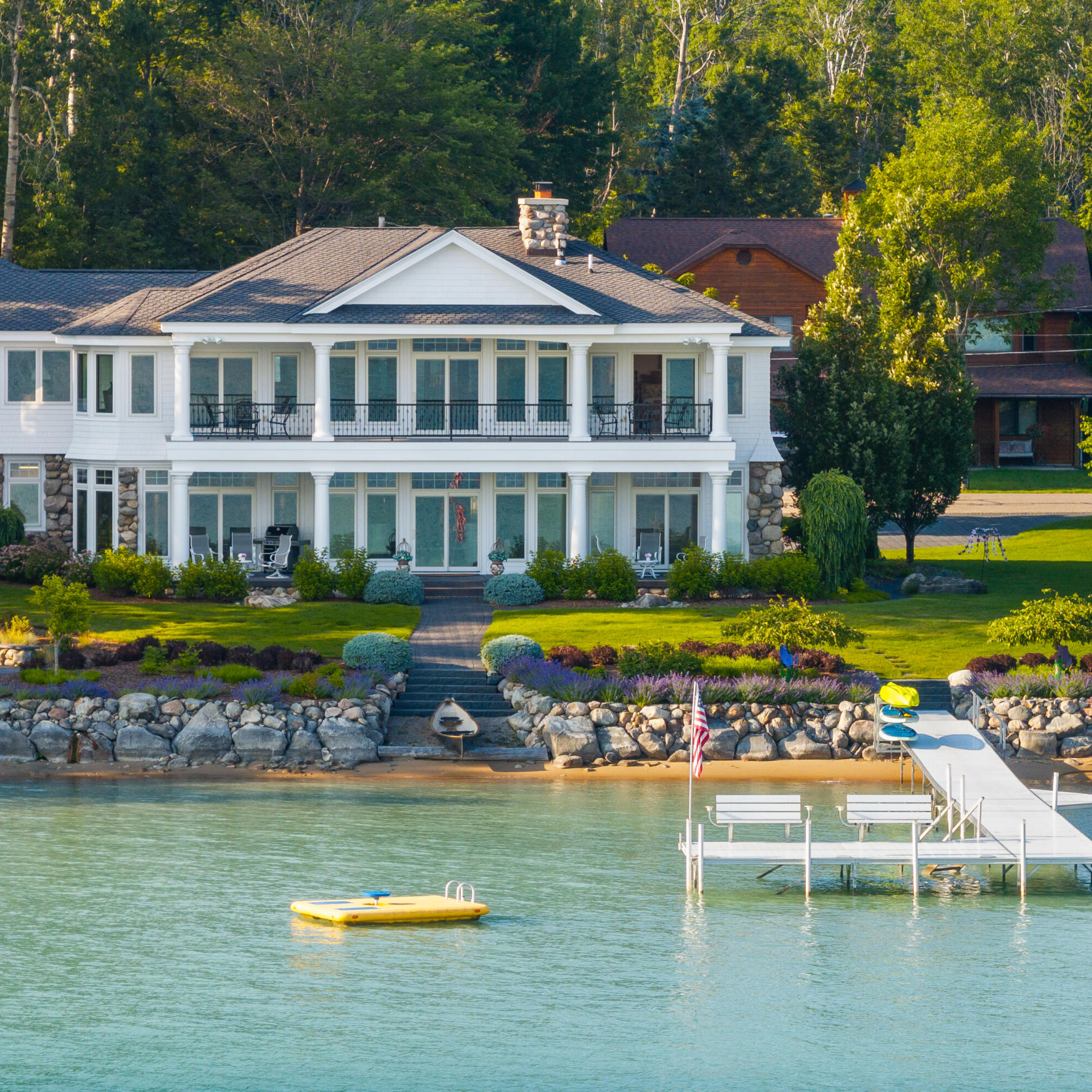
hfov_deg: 7.9
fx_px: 7888
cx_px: 408
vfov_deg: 7.9
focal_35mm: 221
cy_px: 595
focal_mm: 30.71
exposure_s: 1/320
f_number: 3.4
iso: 100
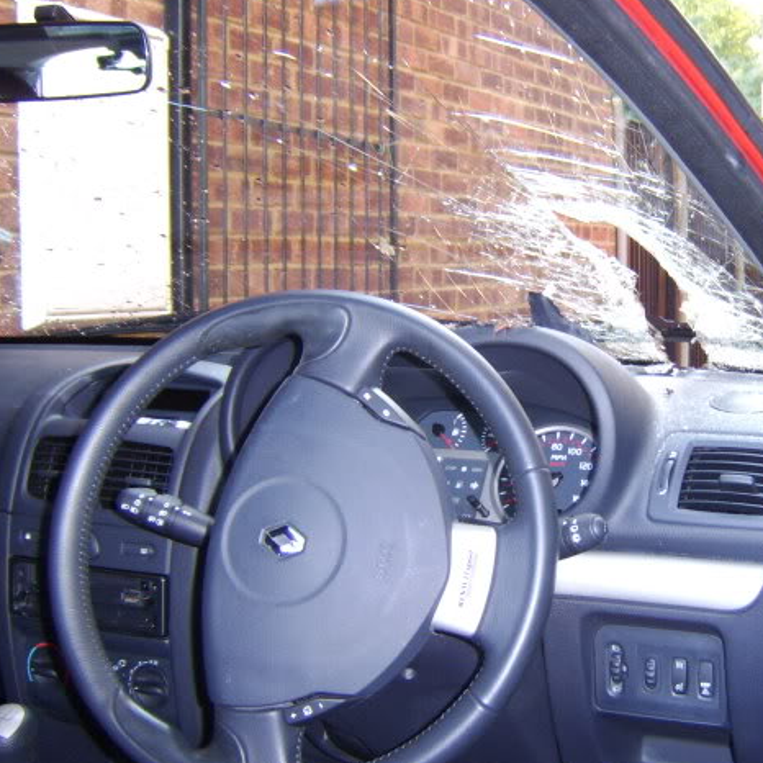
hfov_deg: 35.4
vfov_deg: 36.1
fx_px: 1172
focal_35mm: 47
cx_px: 550
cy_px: 362
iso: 200
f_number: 2.7
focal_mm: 8.13
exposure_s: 1/30
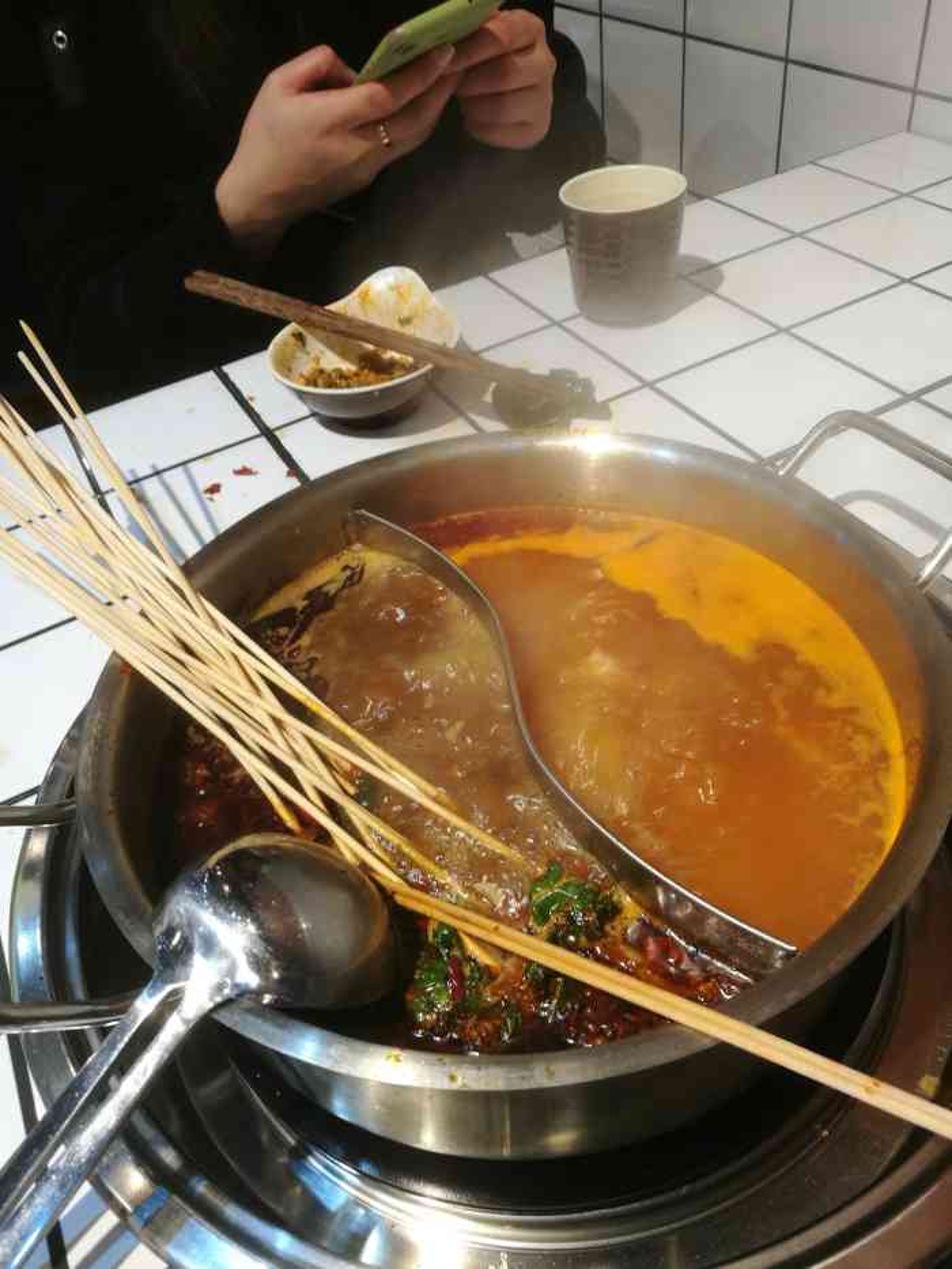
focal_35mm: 27
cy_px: 634
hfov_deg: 51.4
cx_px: 476
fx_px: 990
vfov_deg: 65.3
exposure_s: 1/50
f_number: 2.2
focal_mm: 4.5
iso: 80
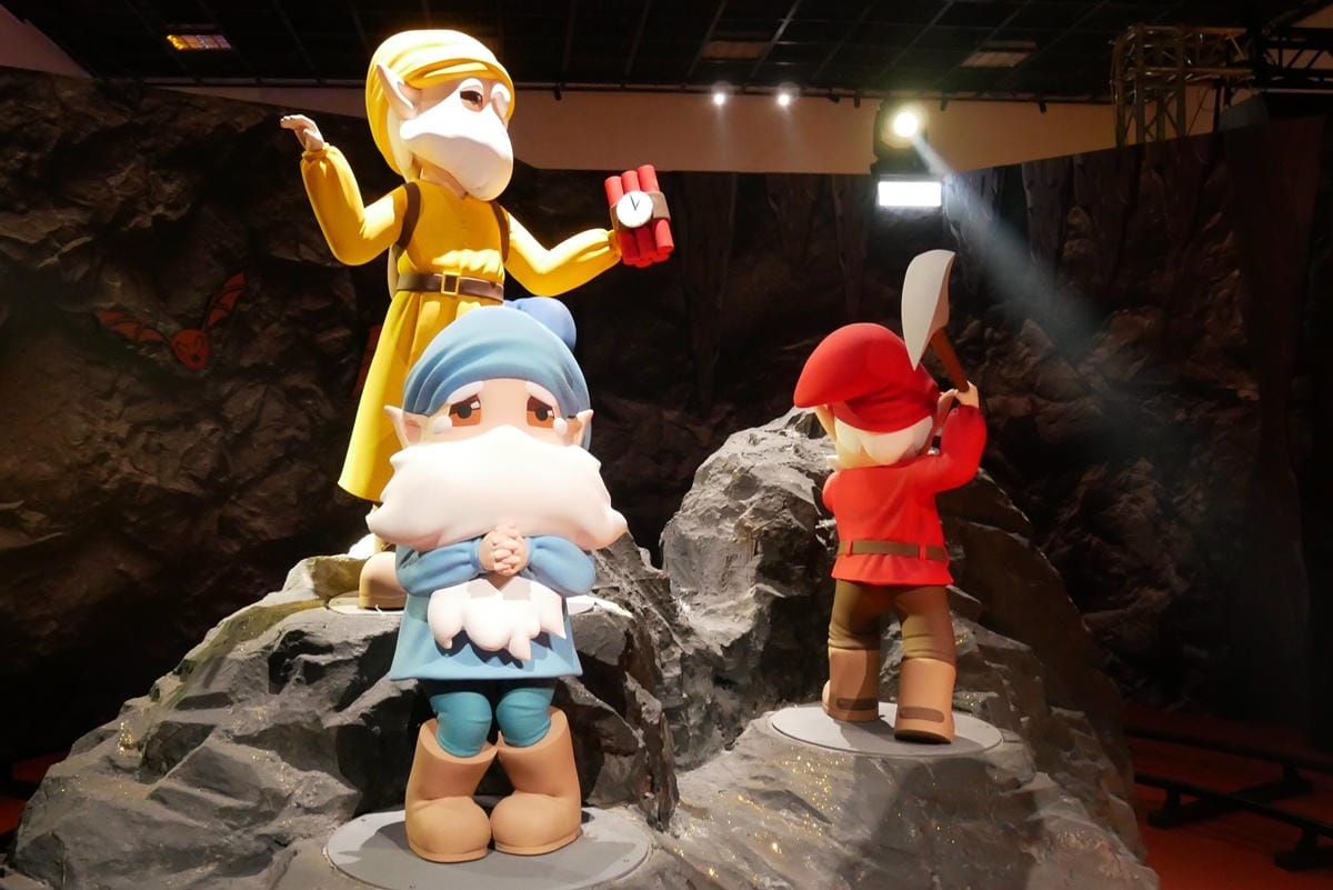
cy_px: 445
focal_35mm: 29
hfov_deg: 63.6
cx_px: 666
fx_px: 1074
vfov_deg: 45.0
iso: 3200
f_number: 3.6
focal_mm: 14
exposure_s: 1/30
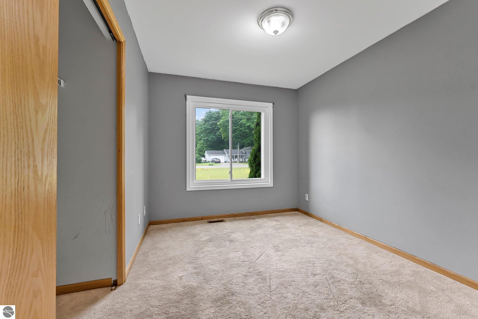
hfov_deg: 100.7
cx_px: 239
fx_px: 198
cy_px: 160
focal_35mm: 15
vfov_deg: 77.7
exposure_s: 1/100
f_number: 8
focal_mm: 14.9
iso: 3200
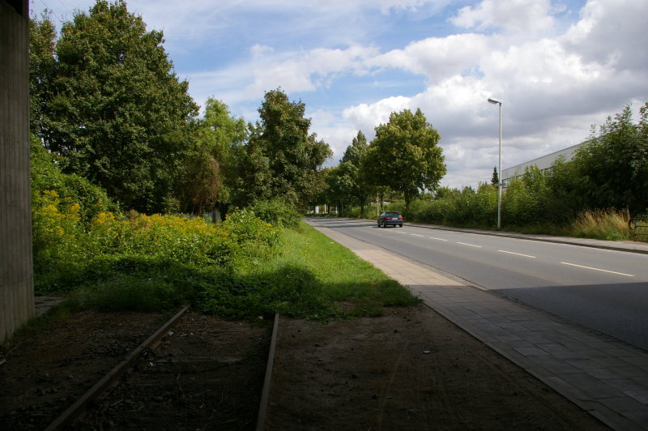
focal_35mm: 27
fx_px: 486
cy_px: 216
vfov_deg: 47.9
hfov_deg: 67.4
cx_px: 324
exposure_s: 1/125
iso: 200
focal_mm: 18
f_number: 13
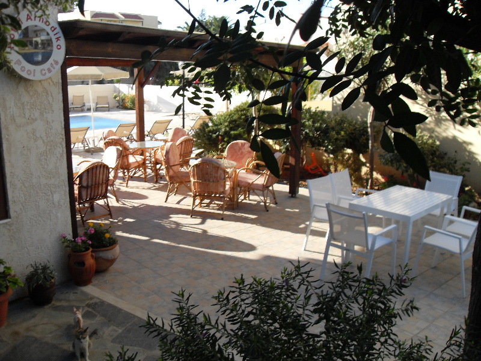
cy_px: 180
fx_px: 486
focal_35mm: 35
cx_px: 240
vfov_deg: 40.7
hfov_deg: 52.6
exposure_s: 1/60
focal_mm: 6.3
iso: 80
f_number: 7
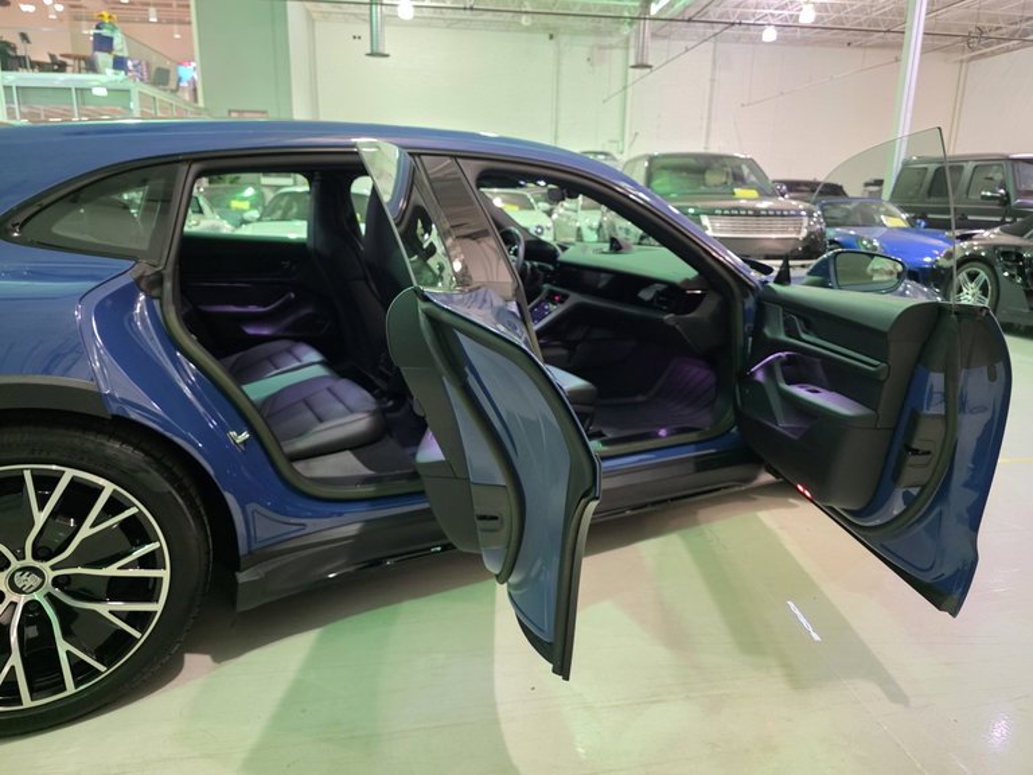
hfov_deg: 73.9
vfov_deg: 58.9
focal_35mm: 23
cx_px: 516
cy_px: 388
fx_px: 686
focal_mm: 6.3
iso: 1600
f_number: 1.7
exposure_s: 1/60
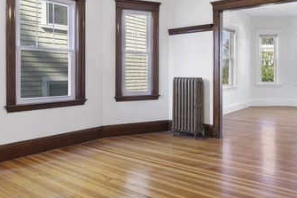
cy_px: 75
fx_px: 256
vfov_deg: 42.0
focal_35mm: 31
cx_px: 192
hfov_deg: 59.2
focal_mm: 16
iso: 200
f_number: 8
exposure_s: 1.3
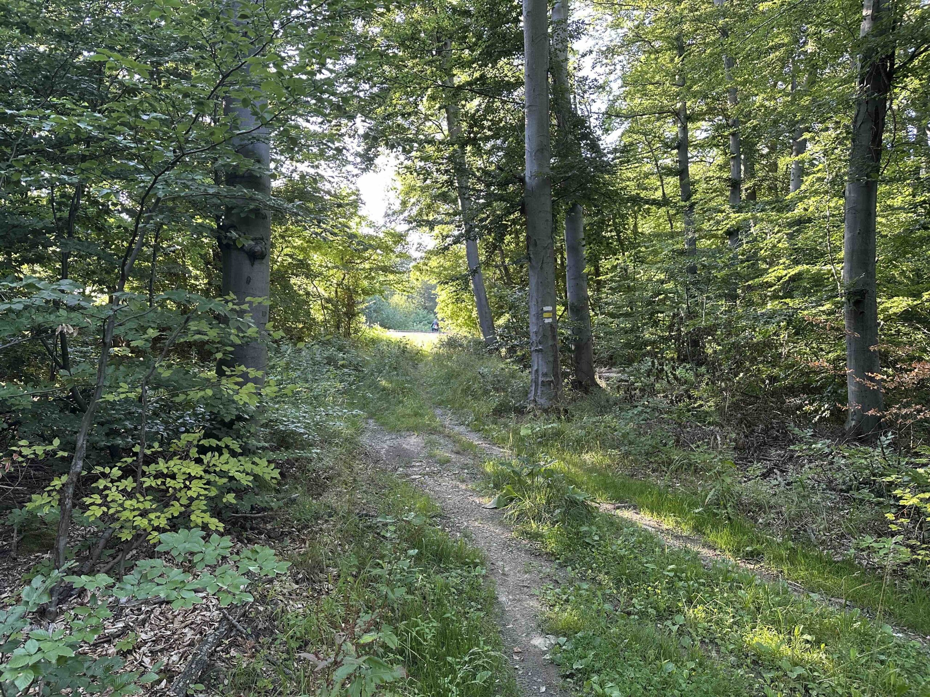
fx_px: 645
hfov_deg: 71.6
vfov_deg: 56.8
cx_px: 465
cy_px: 348
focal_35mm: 24
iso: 125
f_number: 1.78
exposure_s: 1/121
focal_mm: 6.86
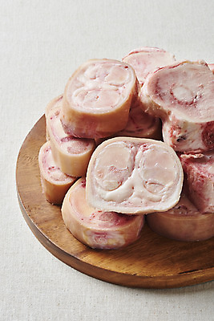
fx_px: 935
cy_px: 160
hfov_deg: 13.1
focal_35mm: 105
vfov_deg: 19.4
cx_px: 107
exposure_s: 1/125
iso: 100
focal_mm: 105
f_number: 20
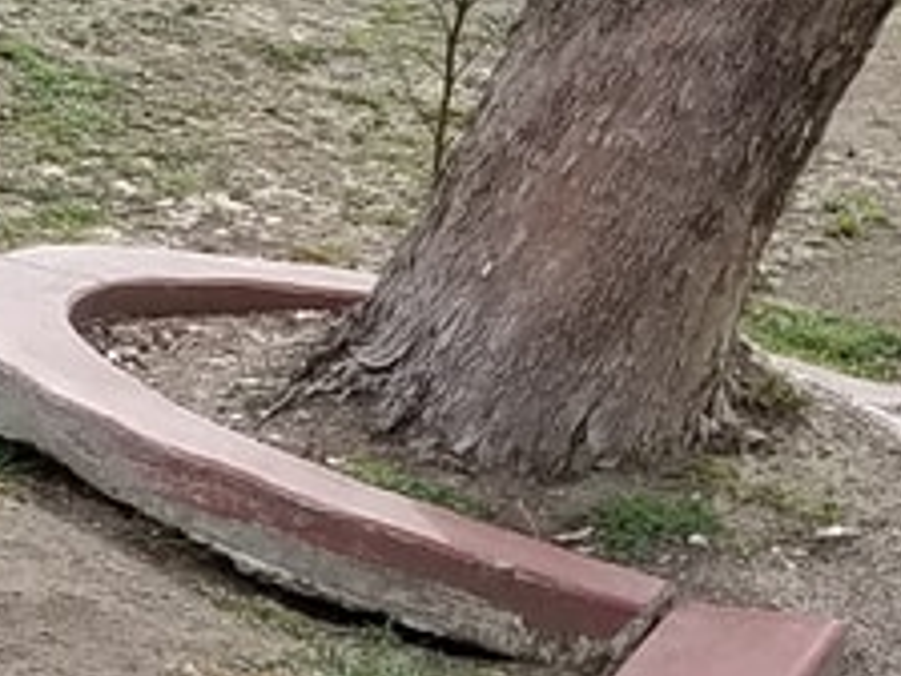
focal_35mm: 155
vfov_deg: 9.6
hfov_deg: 10.7
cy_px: 254
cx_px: -1305
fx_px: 4034
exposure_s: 1/1908
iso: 50
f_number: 1.7
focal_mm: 4.2
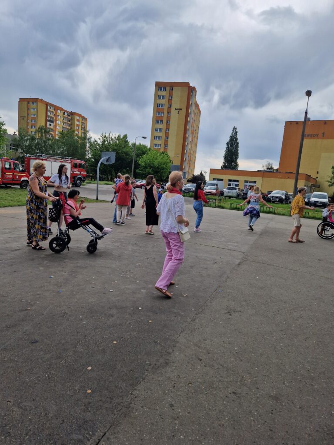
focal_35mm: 23
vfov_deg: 73.9
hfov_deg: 58.9
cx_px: 167
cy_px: 222
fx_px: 296
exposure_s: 1/540
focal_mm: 5.4
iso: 50
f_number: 1.8
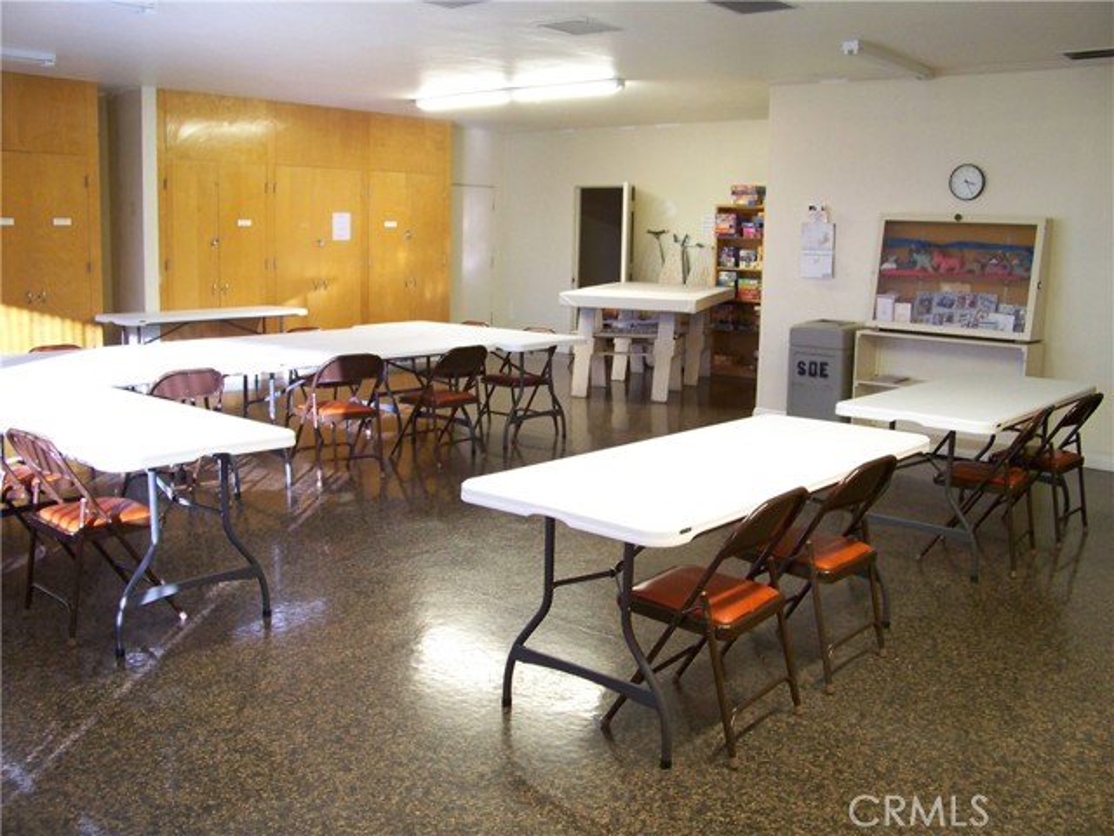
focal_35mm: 33
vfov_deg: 42.9
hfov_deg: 55.4
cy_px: 418
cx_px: 557
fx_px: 1062
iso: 200
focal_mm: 5.85
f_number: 2.8
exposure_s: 1/30
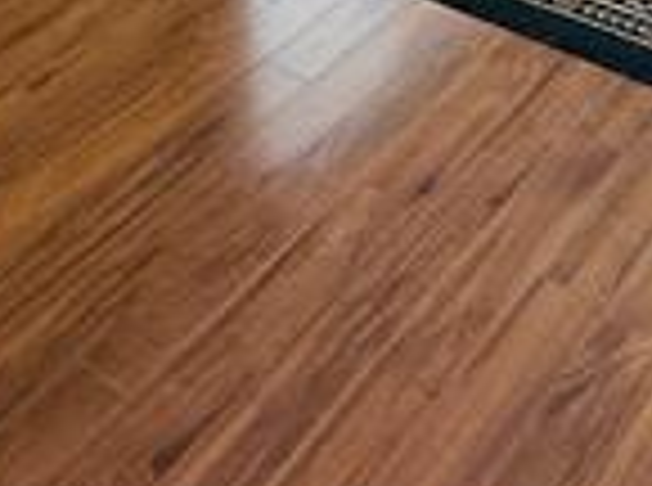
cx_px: 728
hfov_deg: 28.3
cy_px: -526
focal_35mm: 62
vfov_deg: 16.7
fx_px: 1165
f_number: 2.2
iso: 320
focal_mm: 2.22
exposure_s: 1/120
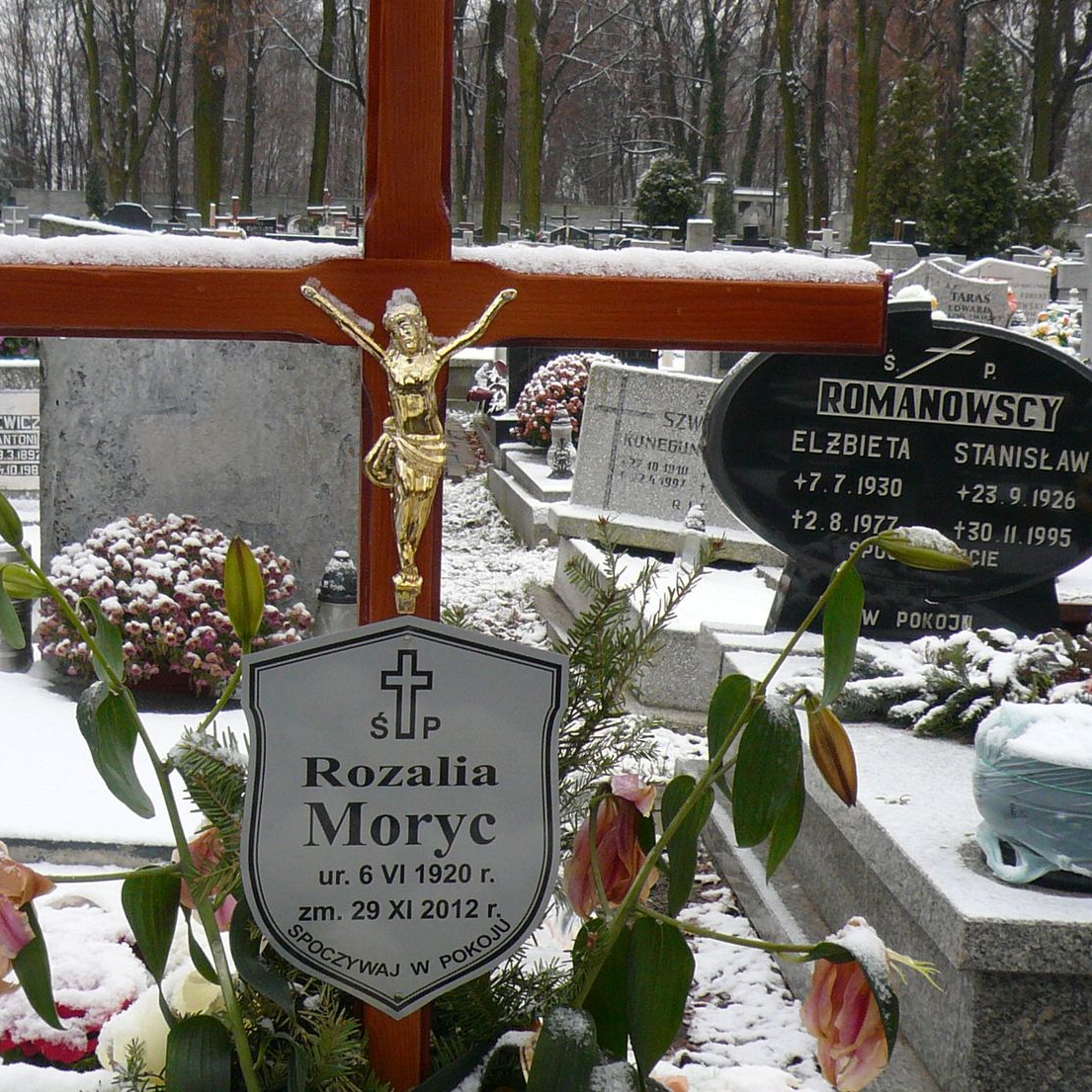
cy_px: 541
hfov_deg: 31.6
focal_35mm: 54
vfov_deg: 31.6
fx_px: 1927
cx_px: 455
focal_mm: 4.9
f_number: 2.9
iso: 100
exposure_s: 1/100
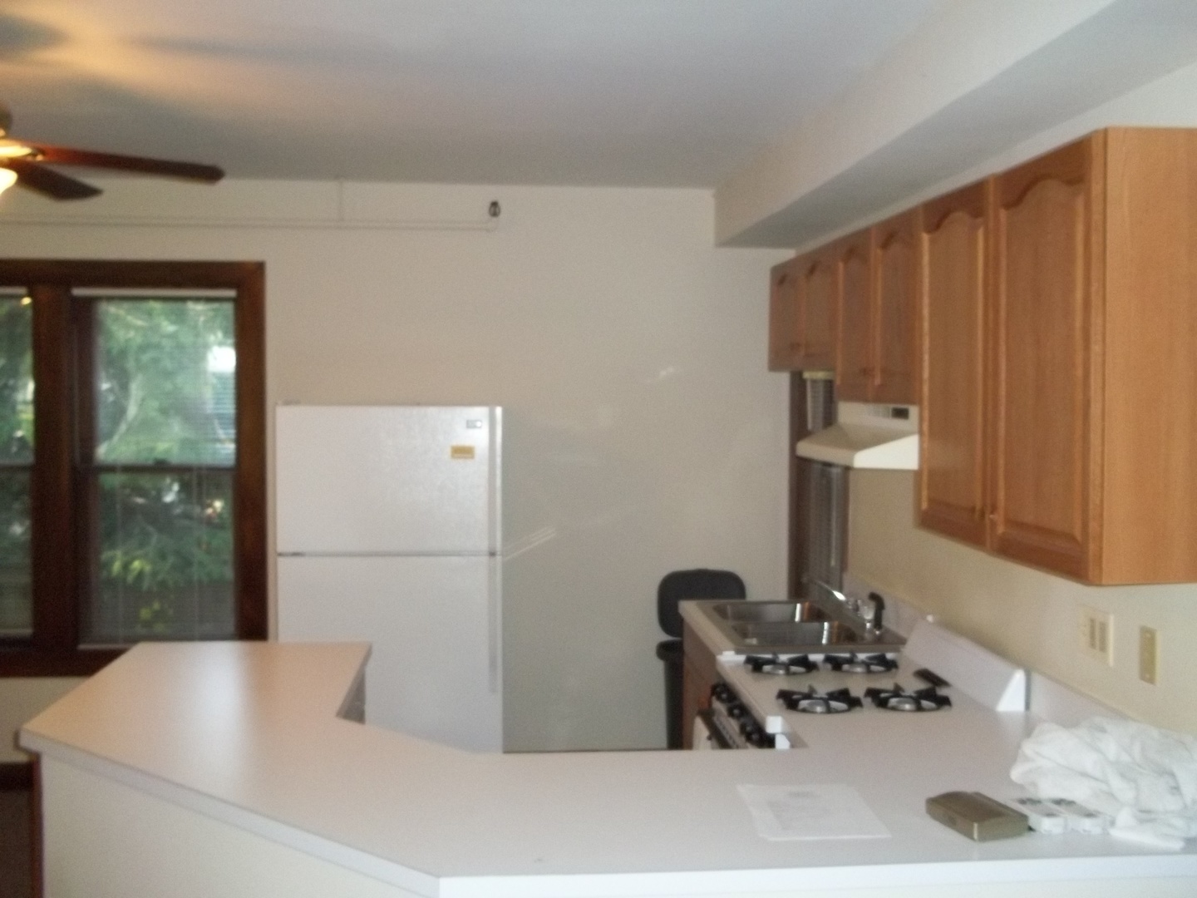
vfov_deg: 39.7
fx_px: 1245
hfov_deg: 51.4
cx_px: 598
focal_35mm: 36
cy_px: 449
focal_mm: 6.5
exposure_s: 1/30
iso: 320
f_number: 3.1
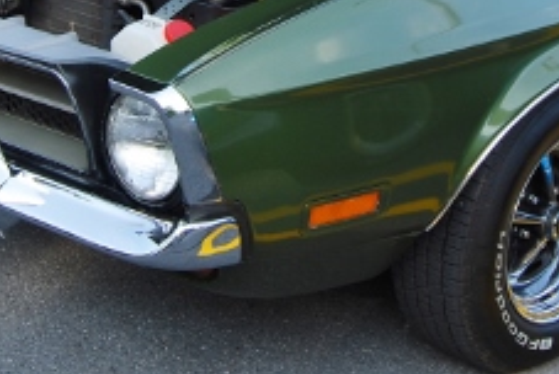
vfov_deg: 14.2
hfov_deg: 21.9
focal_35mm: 93
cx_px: 320
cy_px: -111
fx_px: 1446
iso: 110
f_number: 5.6
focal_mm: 22
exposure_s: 1/125
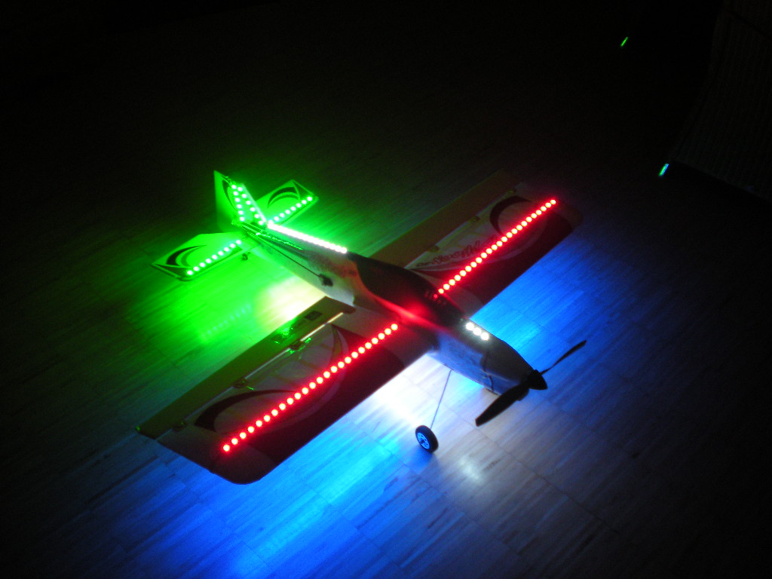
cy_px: 290
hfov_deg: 49.0
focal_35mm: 38
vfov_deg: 37.7
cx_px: 386
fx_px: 847
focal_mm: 6.3
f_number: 3.1
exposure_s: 1/22
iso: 200
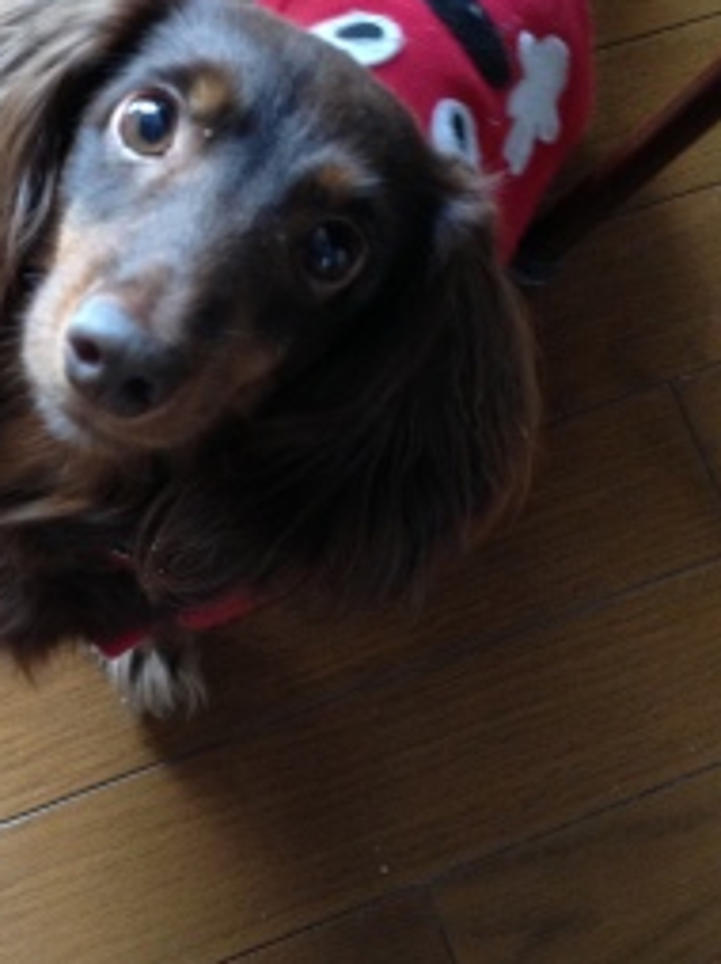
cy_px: 364
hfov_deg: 21.0
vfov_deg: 28.1
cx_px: 123
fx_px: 1919
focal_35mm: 69
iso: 200
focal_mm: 4.28
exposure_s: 1/20
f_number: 2.4
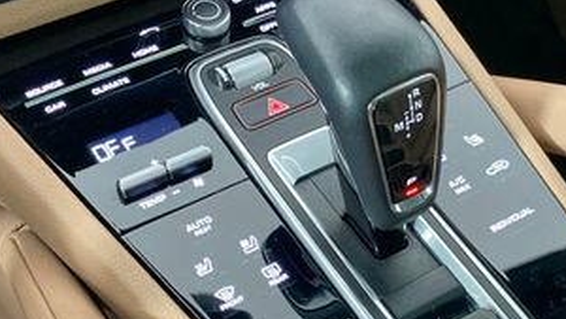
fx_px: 976
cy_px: 268
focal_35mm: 65
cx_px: 341
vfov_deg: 18.3
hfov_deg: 32.2
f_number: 1.8
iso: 200
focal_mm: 3.99
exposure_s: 1/60
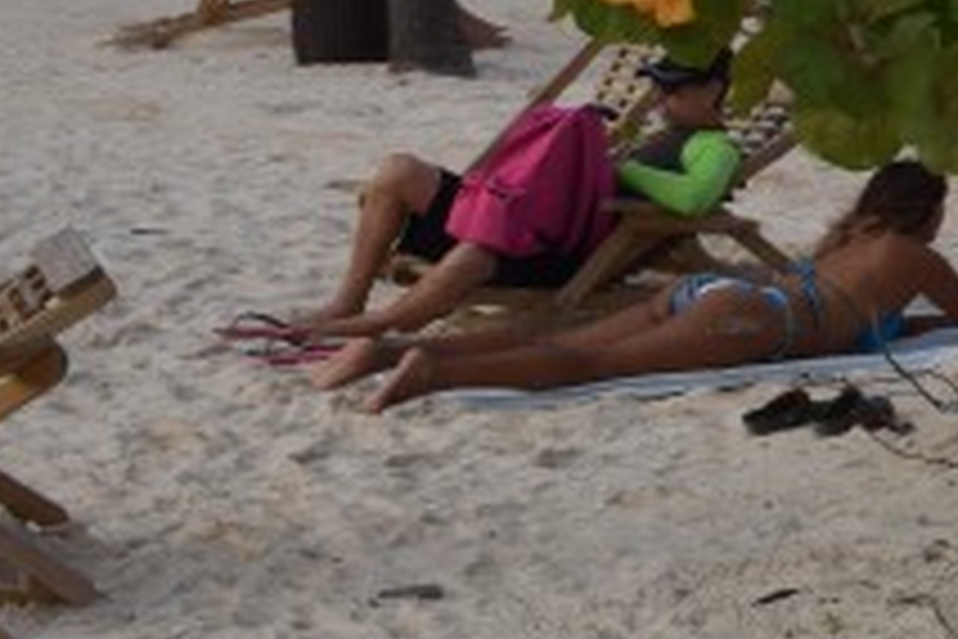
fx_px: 3459
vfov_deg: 10.0
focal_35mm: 130
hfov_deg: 12.6
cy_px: -495
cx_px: 2253
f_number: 9
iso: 100
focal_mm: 18
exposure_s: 1/200
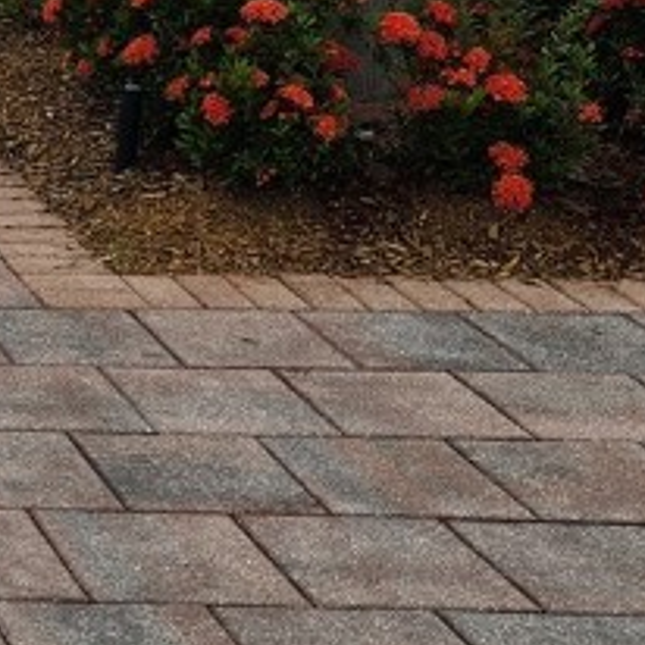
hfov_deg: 14.1
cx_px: -692
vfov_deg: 16.8
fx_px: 2129
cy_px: -28
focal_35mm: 101
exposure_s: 1/917
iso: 20
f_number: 1.8
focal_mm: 5.4
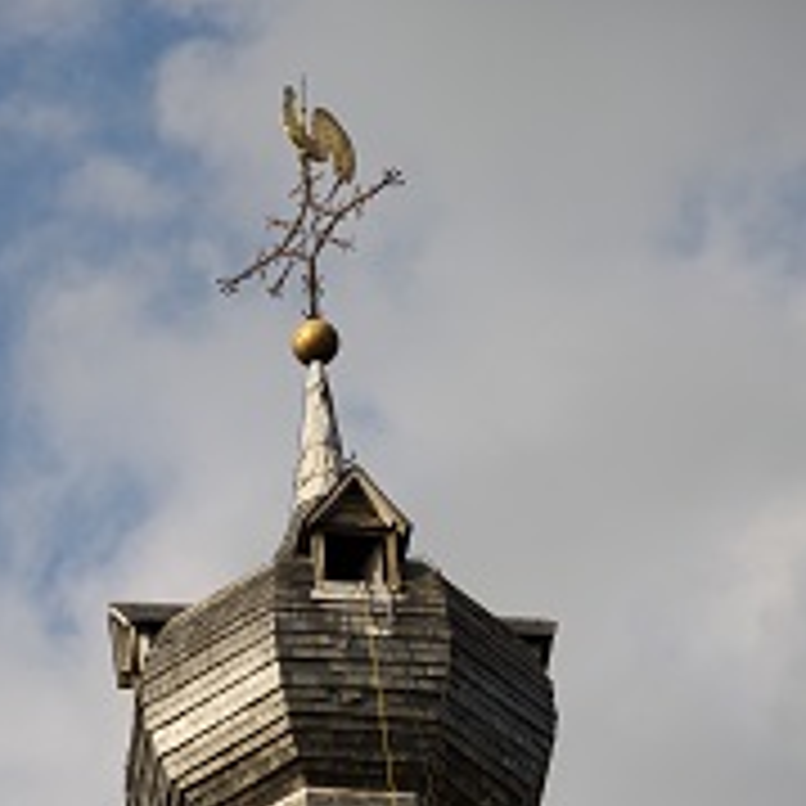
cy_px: 671
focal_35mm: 342
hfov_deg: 5.1
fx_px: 9009
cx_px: 338
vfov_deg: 5.1
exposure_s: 1/2000
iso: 400
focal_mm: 180
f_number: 5.6
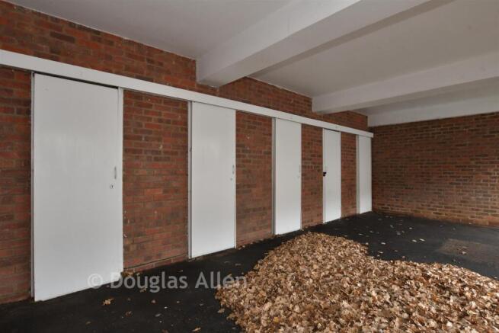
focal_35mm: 18
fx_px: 250
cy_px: 166
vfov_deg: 67.4
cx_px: 250
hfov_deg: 90.0
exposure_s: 1
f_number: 8
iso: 100
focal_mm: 12
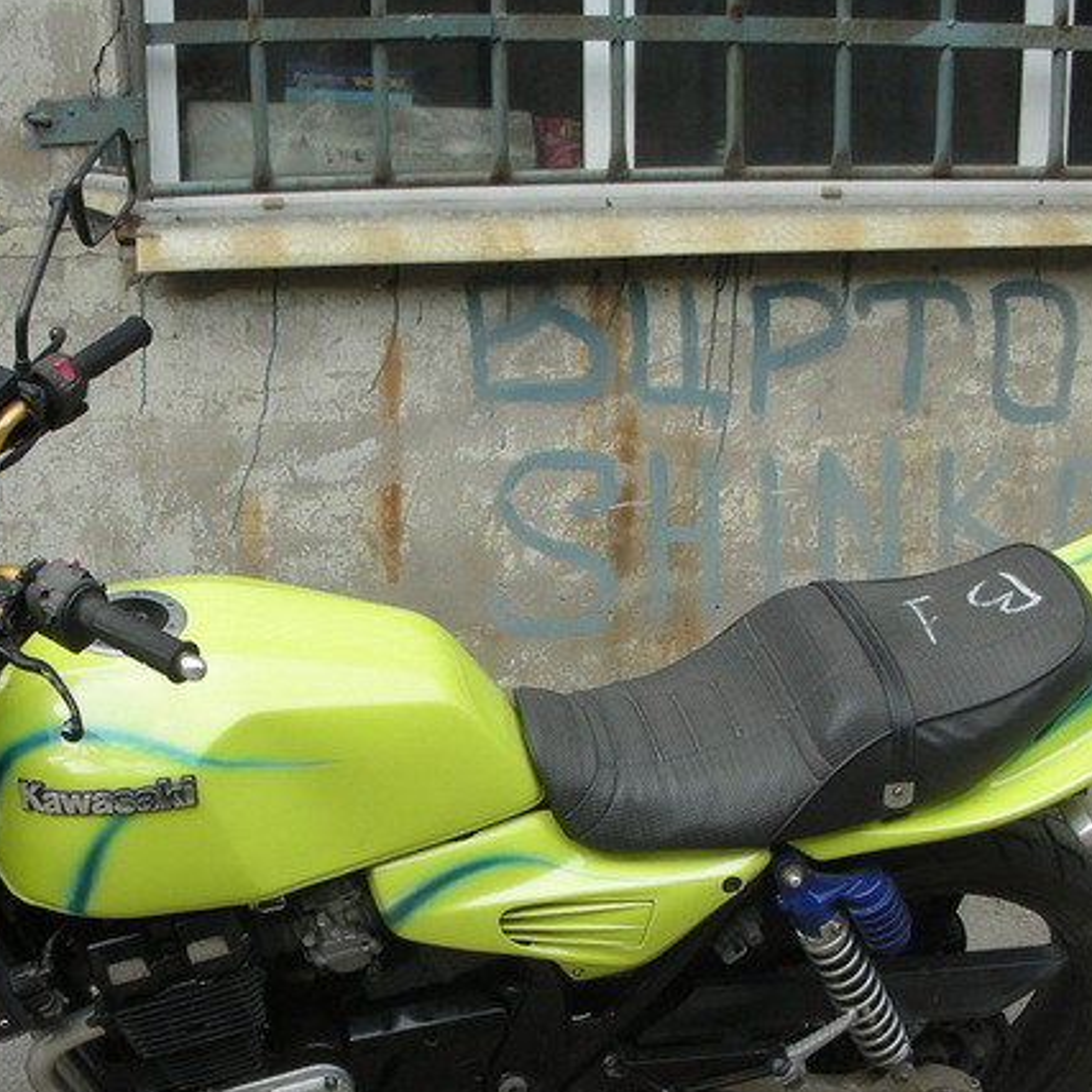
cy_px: 754
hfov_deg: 29.2
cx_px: 292
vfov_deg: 29.3
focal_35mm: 58
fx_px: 2070
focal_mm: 5.8
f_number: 3
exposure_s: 1/197
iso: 50
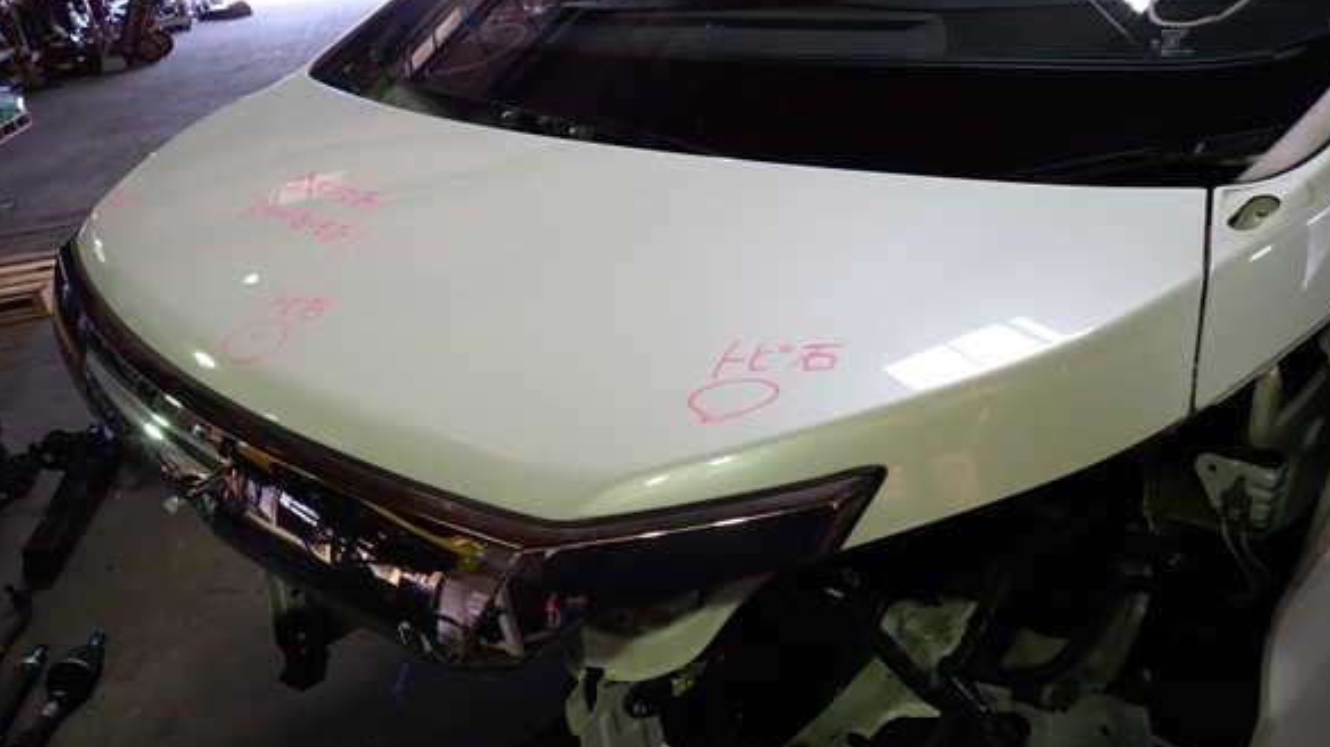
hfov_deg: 67.9
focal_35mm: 28
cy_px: 428
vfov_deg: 41.3
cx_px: 660
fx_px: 987
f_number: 2
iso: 100
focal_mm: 4.5
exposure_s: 1/60
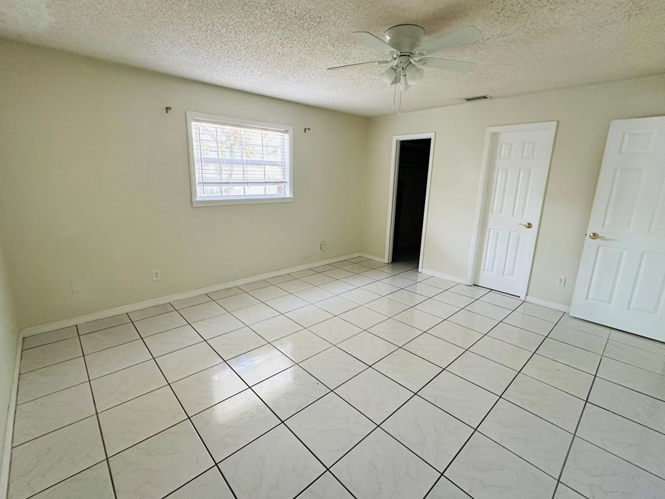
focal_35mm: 16
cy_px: 246
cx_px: 333
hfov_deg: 94.5
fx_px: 307
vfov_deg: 78.1
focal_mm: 2.22
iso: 320
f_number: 2.2
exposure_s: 1/86
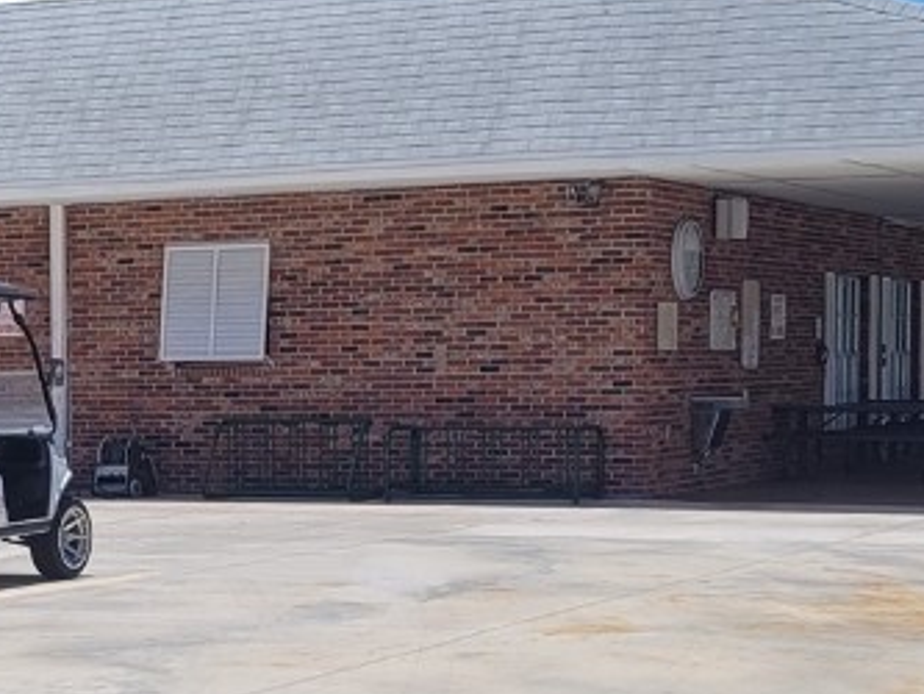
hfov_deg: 22.8
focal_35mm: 80
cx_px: -128
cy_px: 580
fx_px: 2136
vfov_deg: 18.2
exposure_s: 1/3871
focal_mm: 5.4
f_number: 1.8
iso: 40
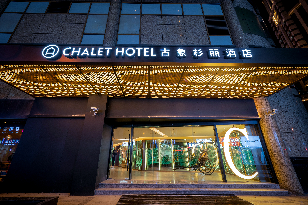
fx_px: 120
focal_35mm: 14
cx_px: 154
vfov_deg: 81.2
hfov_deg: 104.3
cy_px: 102
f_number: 10
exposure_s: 1/8
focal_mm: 14
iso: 100
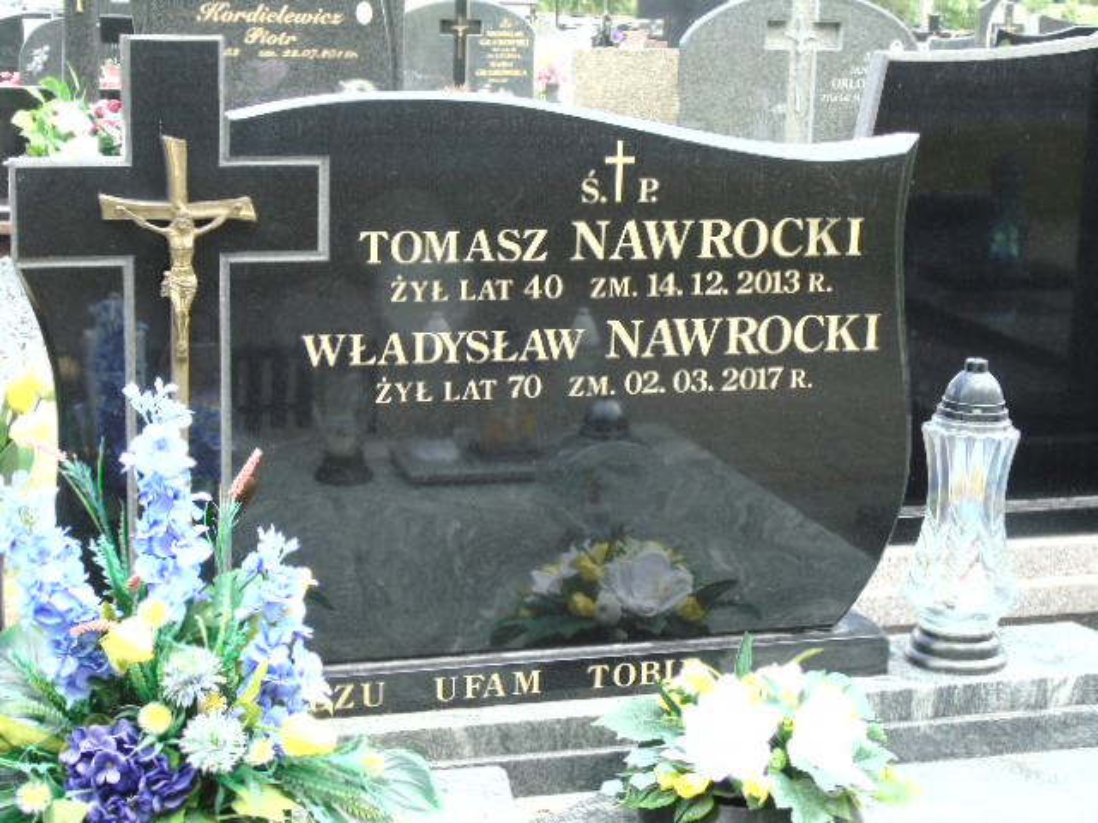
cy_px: 412
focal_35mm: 62
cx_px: 549
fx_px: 1967
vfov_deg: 23.7
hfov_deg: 31.2
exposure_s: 1/60
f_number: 4.5
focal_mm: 11
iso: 80
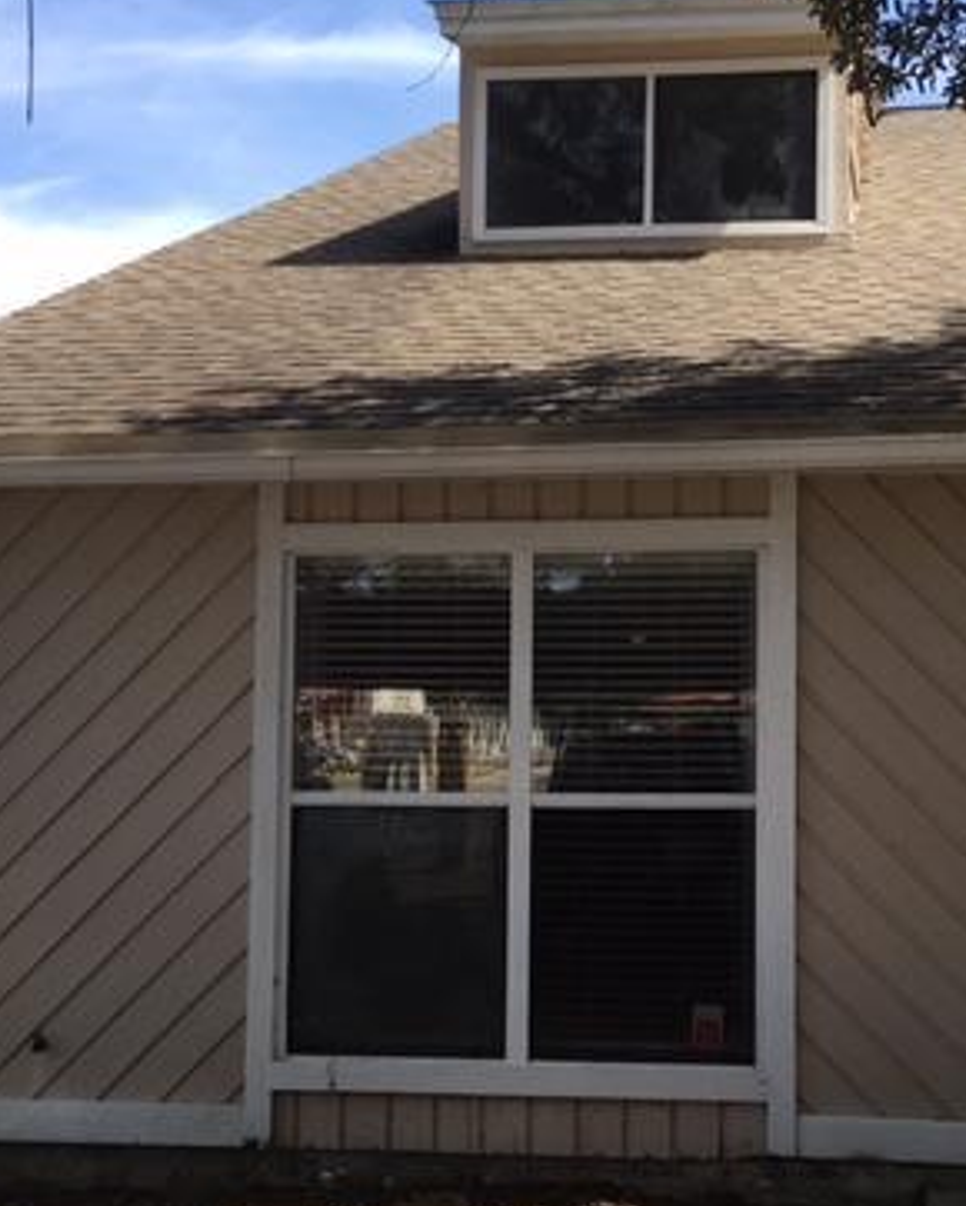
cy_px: 643
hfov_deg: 30.0
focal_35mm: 50
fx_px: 1785
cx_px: 673
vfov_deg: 37.3
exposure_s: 1/630
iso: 25
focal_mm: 4.15
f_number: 2.2
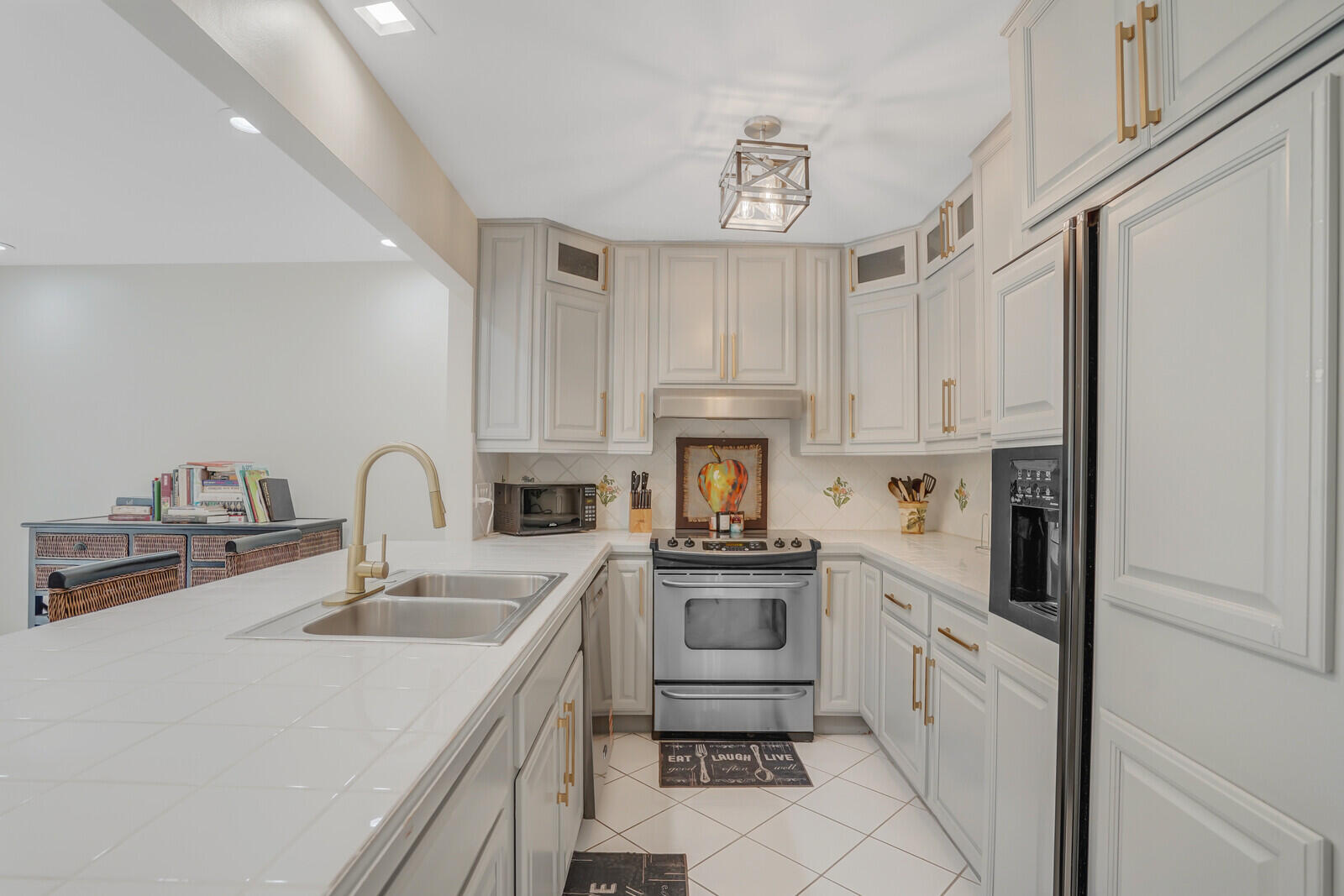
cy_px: 448
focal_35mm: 16
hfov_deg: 96.7
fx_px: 597
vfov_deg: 73.8
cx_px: 672
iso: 800
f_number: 5.6
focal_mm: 16
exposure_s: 1/60
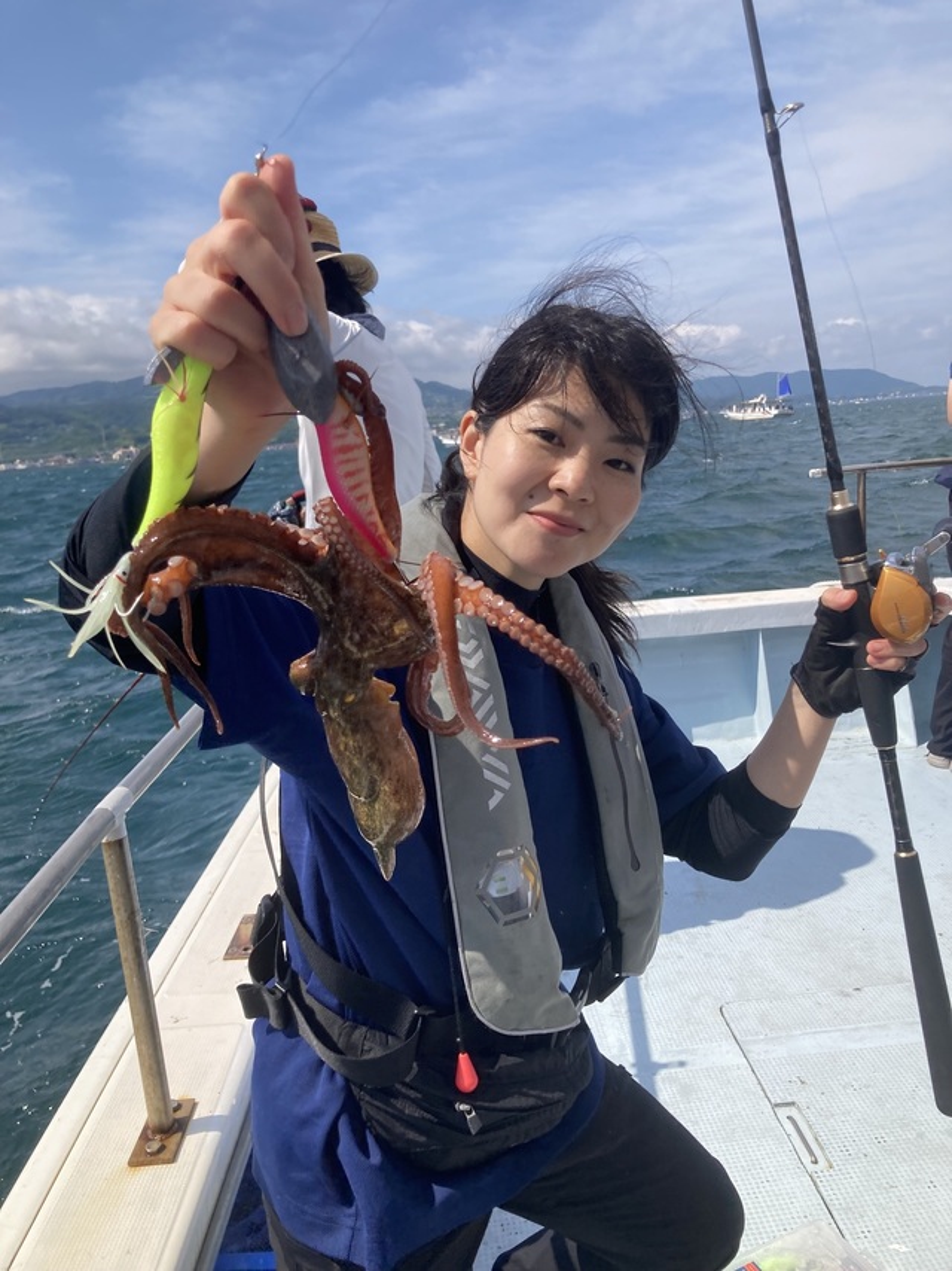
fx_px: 1027
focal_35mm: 28
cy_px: 636
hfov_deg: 49.7
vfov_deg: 63.5
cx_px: 476
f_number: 1.8
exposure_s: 1/2000
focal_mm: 3.99
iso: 20
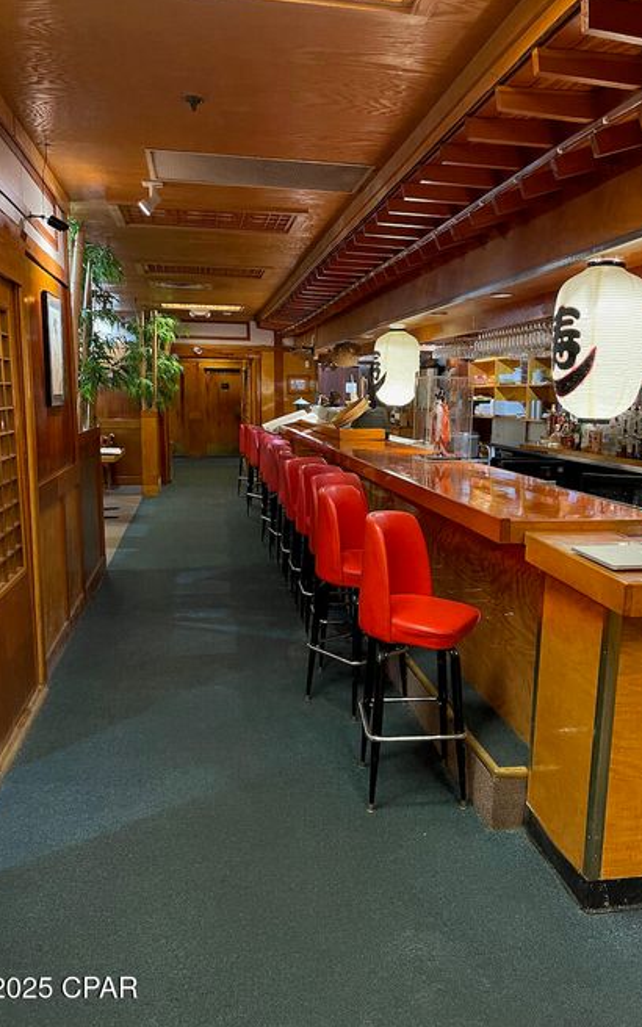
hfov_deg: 44.5
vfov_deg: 66.5
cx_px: 355
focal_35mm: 28
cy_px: 513
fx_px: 784
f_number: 1.6
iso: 640
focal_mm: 5.1
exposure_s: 1/30
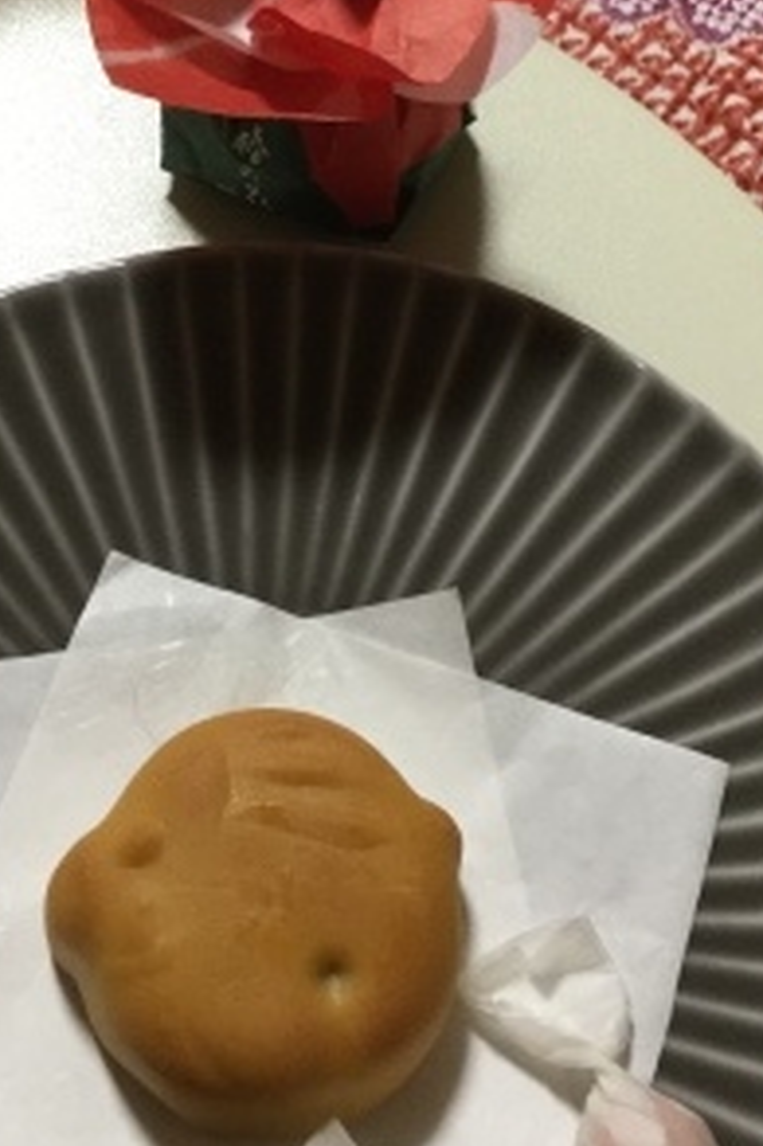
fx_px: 2228
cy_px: 248
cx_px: 311
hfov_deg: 19.4
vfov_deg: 28.3
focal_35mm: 70
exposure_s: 1/30
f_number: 2.4
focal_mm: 3.3
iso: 80
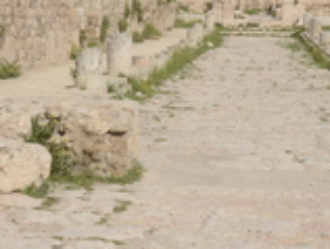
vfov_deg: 14.2
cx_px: 251
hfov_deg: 18.7
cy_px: 55
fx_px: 993
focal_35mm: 104
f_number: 16
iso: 800
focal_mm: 26
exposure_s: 1/1000
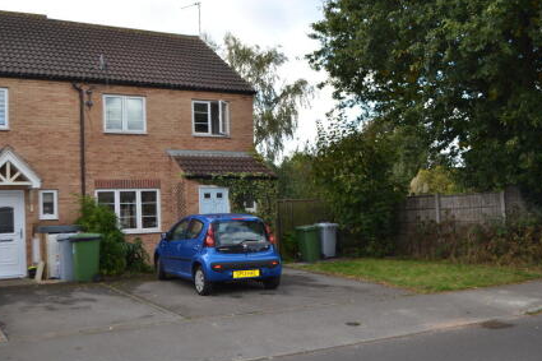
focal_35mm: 37
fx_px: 557
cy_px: 180
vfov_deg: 35.9
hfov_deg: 51.9
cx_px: 250
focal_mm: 22
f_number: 4
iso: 100
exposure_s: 1/200
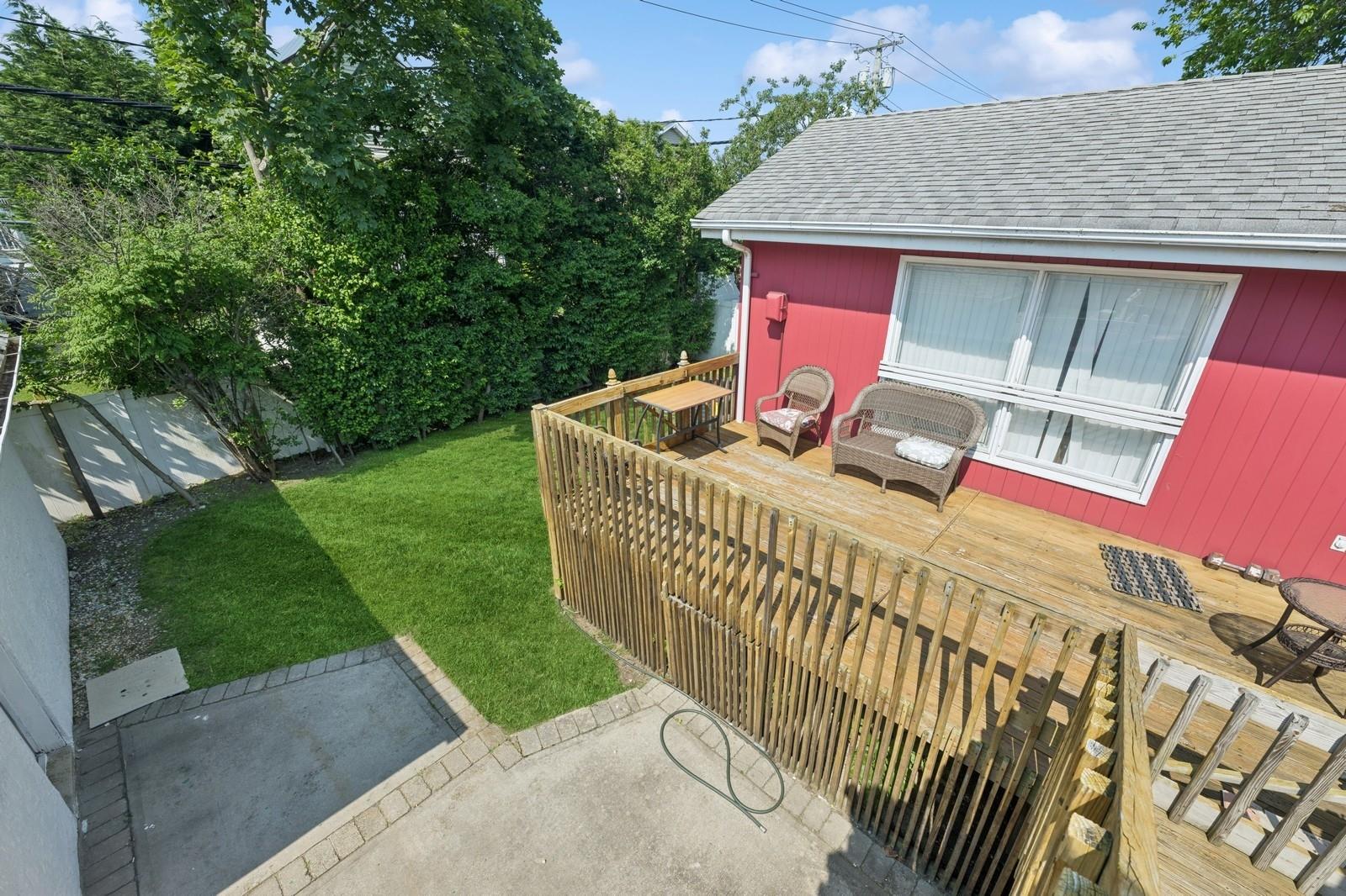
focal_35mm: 14
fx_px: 523
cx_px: 673
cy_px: 448
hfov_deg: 104.3
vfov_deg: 81.2
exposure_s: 1/125
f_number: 11
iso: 100
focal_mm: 14
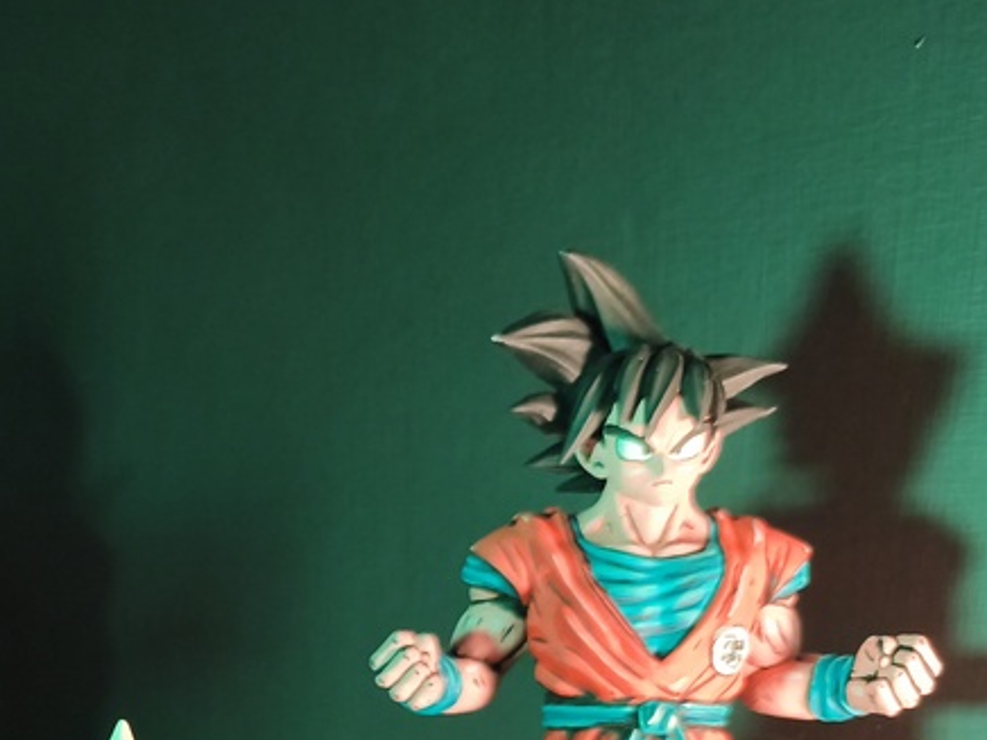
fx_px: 1625
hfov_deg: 29.6
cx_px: -158
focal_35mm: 57
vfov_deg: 23.7
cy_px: 853
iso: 1600
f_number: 1.65
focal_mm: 6.18
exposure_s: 1/33.3
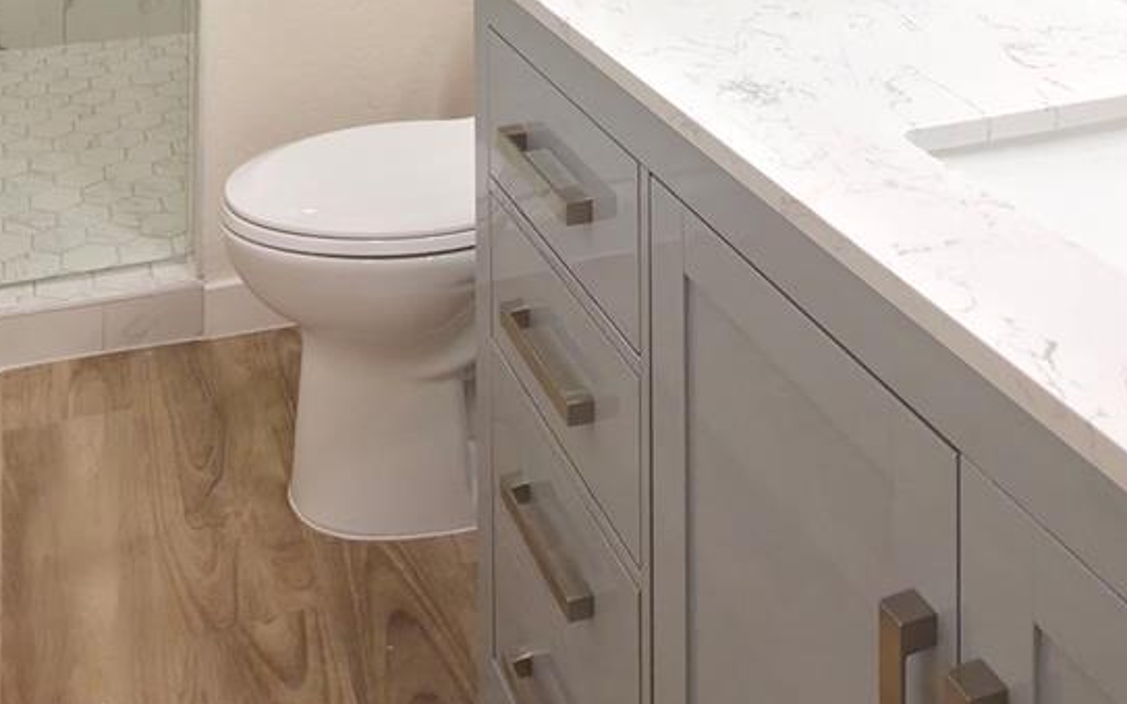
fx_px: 1197
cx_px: 434
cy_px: -351
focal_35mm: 39
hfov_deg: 50.0
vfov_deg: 25.0
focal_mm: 2.2
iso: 64
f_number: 1.9
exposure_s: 1/60
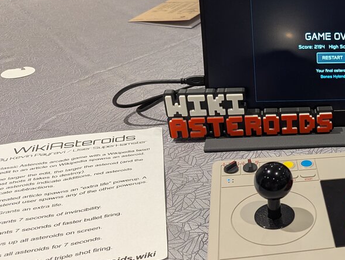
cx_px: 347
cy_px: 163
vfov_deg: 29.6
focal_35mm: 49
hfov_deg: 35.1
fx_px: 489
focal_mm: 6.81
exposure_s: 1/100
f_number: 1.85
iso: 523
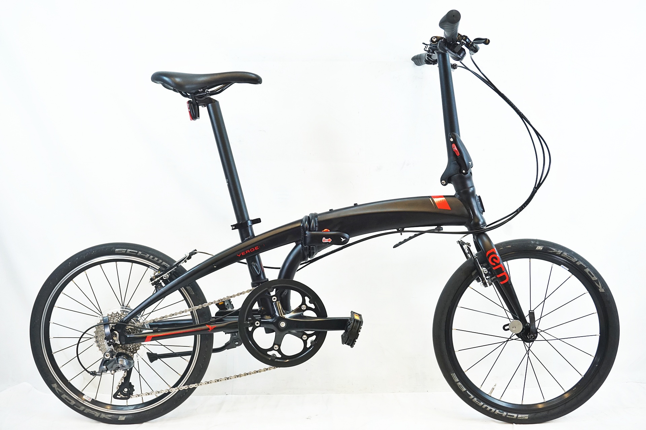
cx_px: 323
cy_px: 215
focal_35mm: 40
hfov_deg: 47.9
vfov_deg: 33.0
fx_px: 727
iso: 800
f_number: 5.6
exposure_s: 1/50
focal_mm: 27
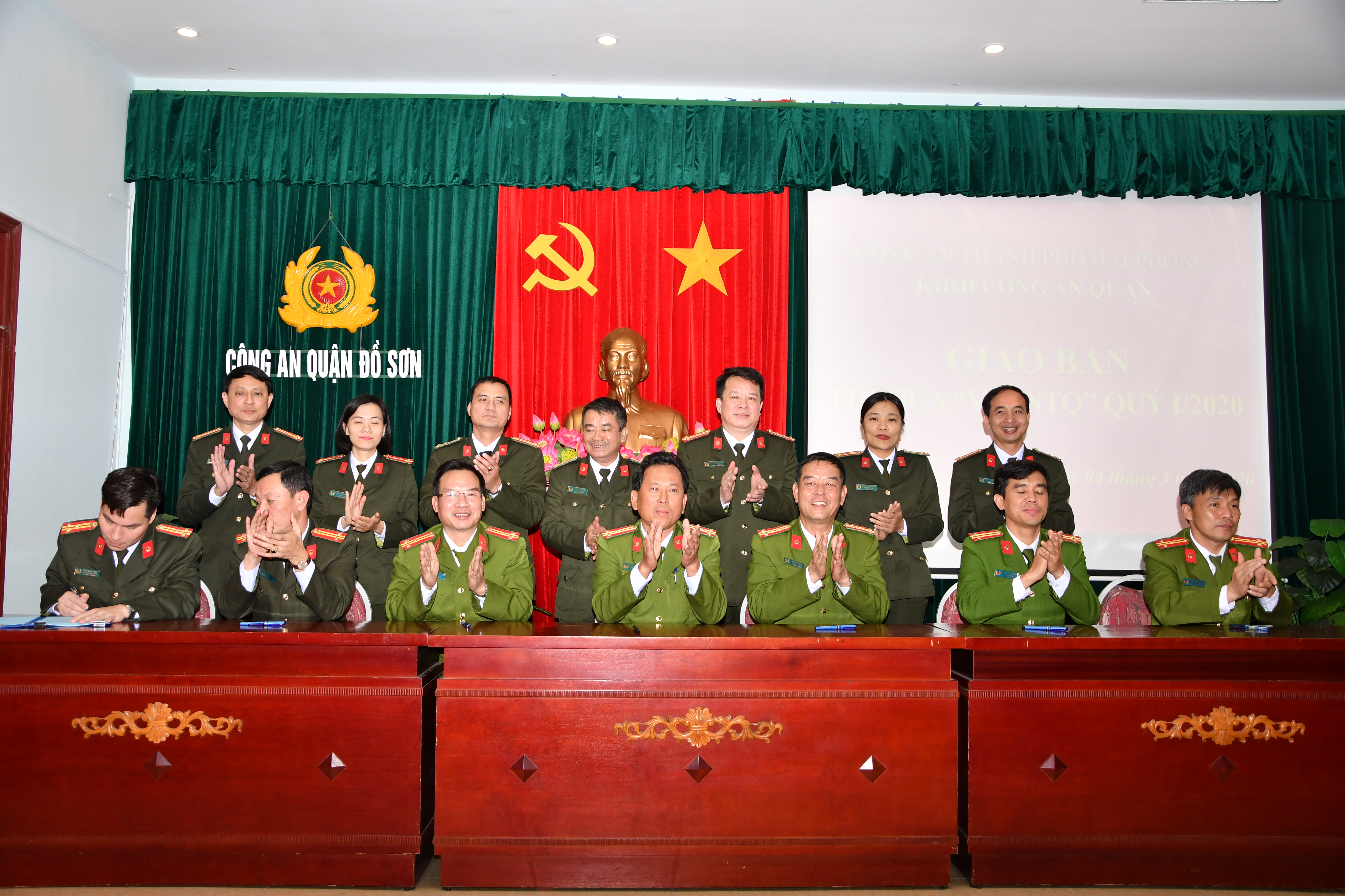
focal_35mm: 32
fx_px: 1177
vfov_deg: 41.7
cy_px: 448
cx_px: 672
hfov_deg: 59.5
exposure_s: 1/200
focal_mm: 21
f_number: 3.8
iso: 500
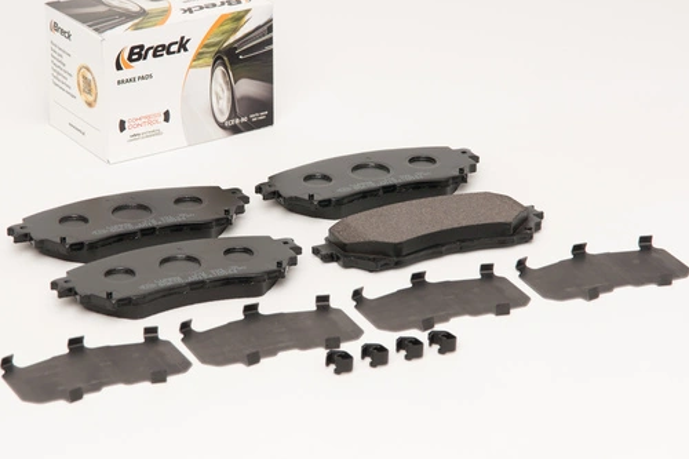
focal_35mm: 108
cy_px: 201
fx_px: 2066
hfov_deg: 18.9
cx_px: 347
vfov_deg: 12.7
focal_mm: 60
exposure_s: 1/200
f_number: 11
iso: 100
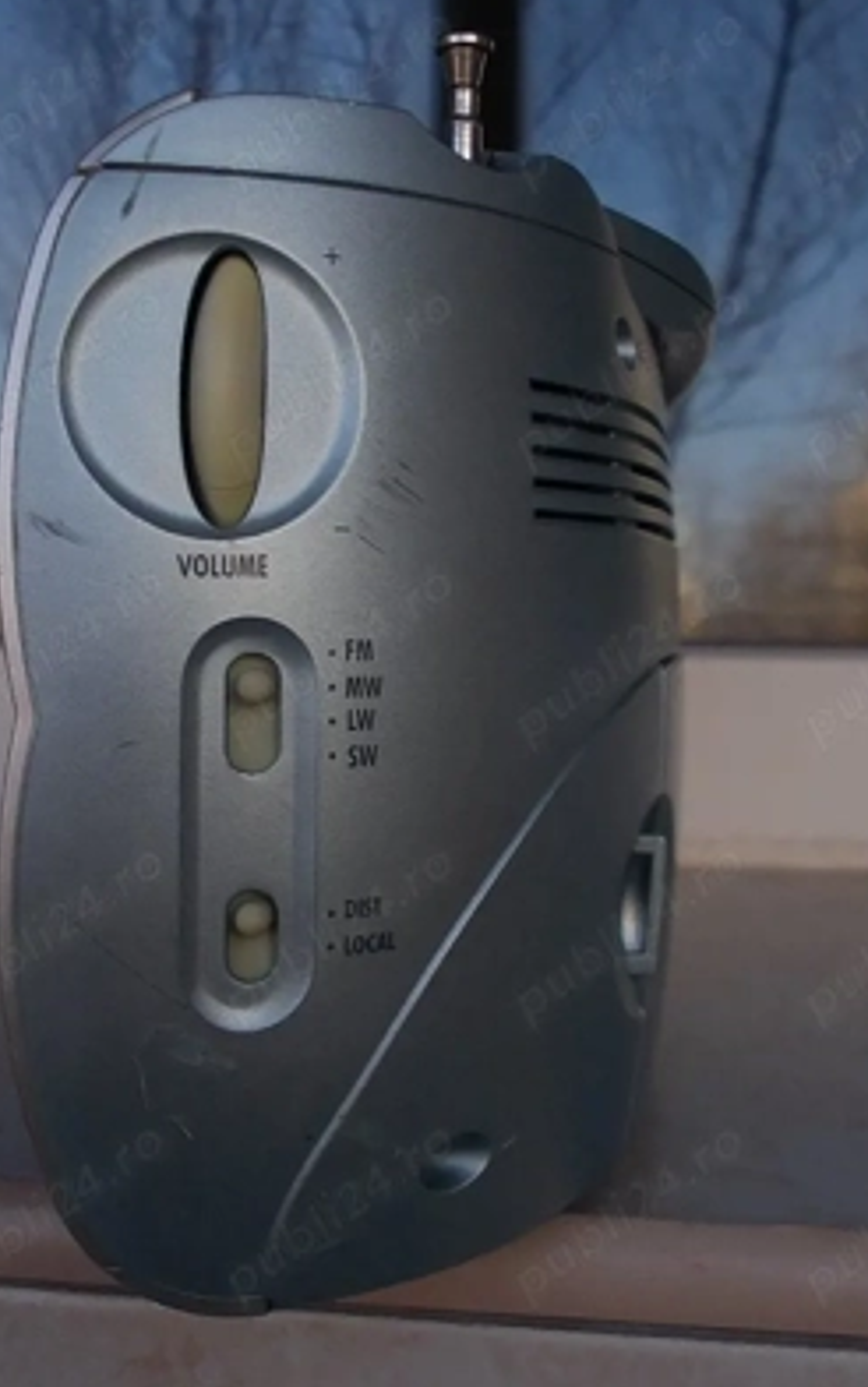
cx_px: 378
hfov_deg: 31.2
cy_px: 688
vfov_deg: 48.2
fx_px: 1550
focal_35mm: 41
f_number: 3.1
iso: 80
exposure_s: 1/160
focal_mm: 5.3
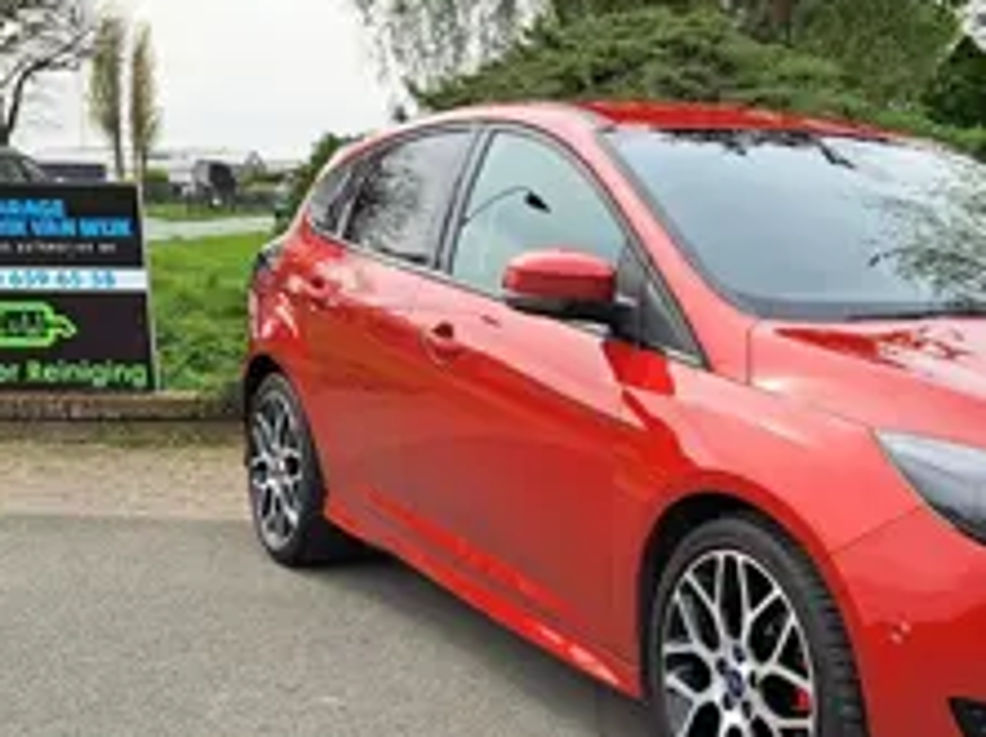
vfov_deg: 27.7
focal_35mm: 52
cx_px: 702
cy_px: 537
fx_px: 1480
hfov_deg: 36.2
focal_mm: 5.23
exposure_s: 1/1000
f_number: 1.8
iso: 50
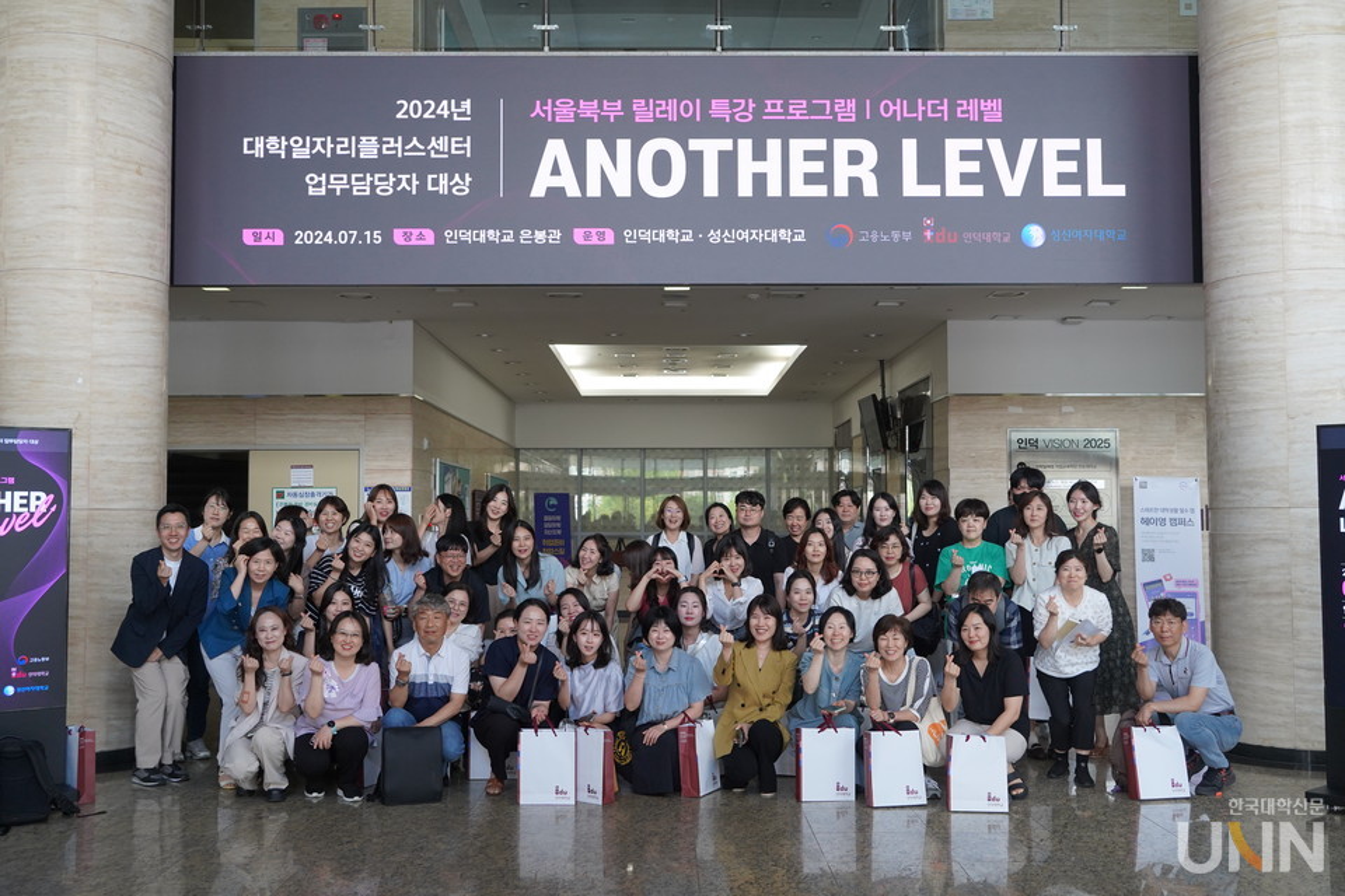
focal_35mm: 39
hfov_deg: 49.6
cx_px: 672
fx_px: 1457
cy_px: 448
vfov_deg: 34.2
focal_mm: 39
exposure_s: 1/160
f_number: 5
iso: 1600
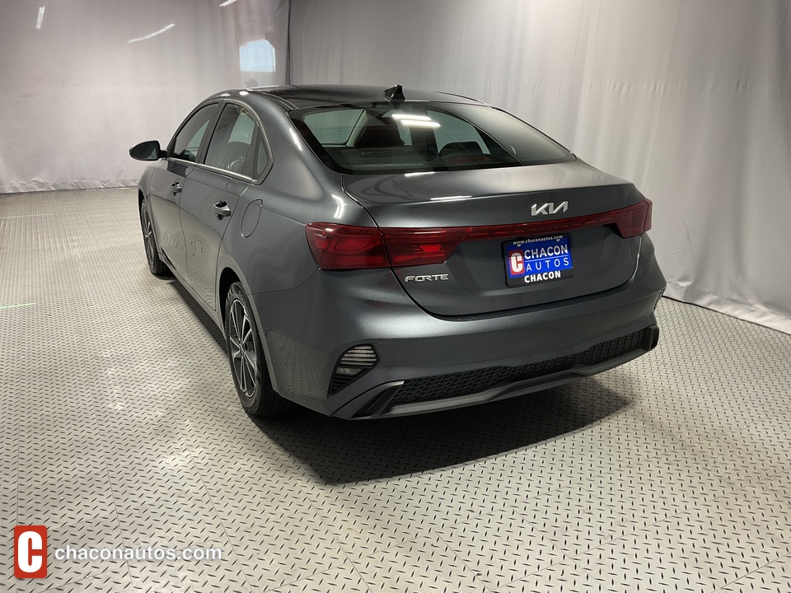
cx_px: 396
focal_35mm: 29
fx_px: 663
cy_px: 296
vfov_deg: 48.2
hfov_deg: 61.7
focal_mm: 3
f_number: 1.8
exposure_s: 1/60
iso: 50
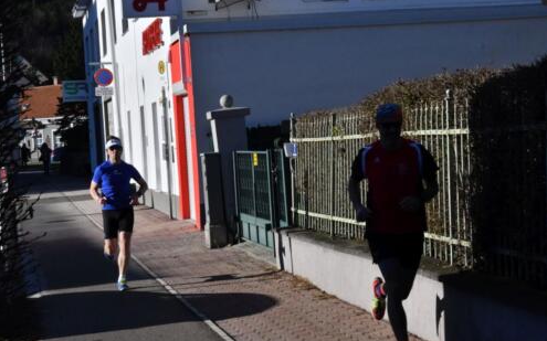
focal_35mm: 105
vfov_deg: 12.5
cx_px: 273
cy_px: 164
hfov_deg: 19.8
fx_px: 1565
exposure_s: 1/2000
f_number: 22
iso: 2000
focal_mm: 68
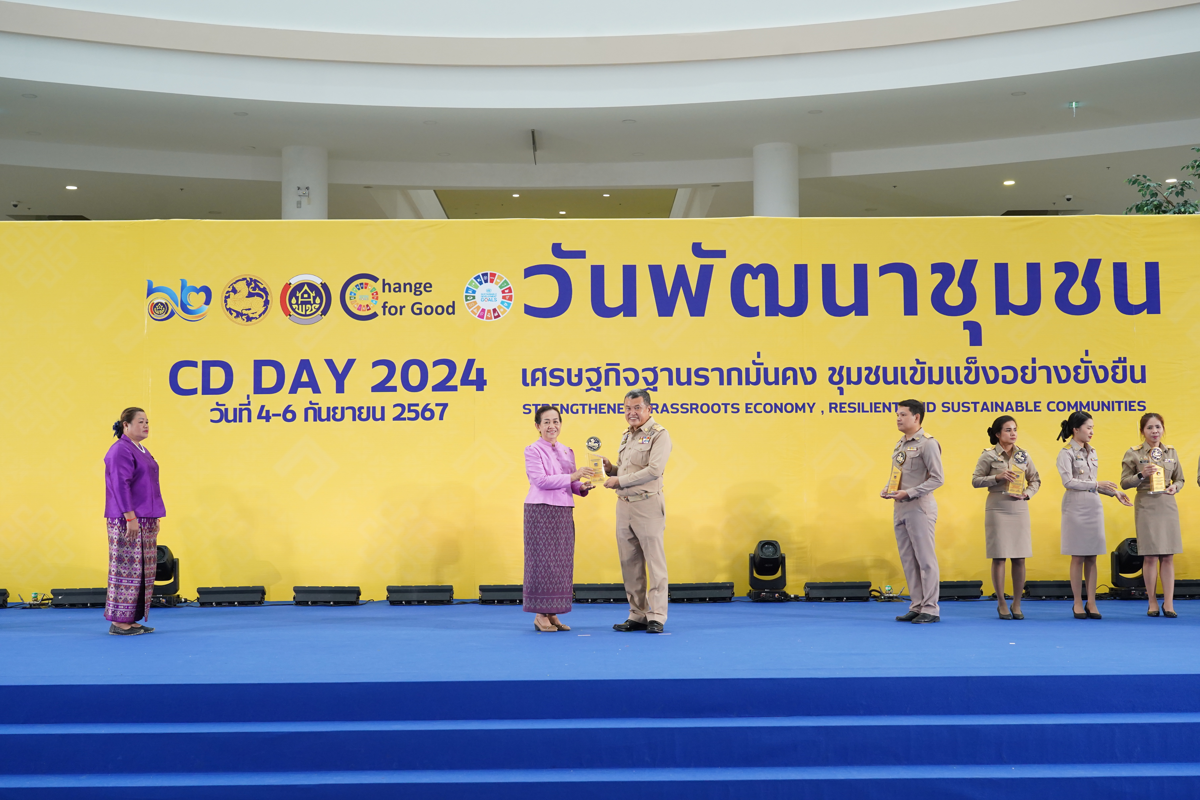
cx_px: 600
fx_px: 1400
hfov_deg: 46.4
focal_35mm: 42
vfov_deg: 31.9
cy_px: 400
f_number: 5.6
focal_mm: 42
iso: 2000
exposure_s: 1/160
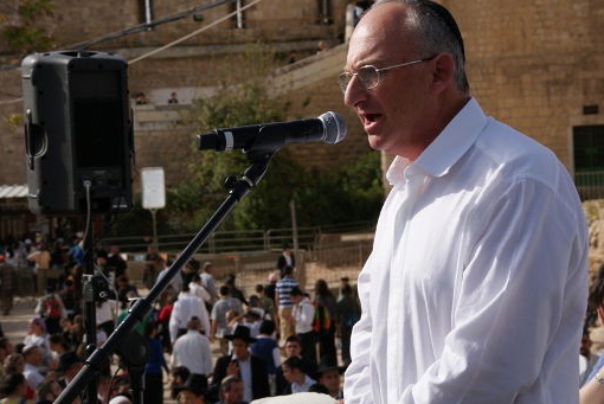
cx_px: 377
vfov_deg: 13.2
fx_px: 1740
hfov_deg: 19.7
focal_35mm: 104
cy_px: 191
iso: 100
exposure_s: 1/500
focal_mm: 55
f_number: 9
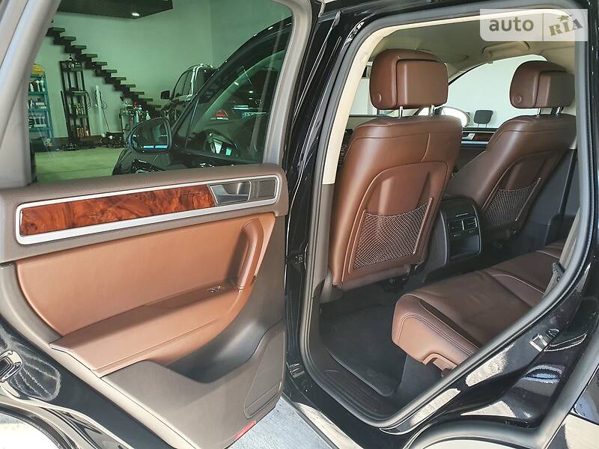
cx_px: 300
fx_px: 450
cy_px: 224
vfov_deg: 53.1
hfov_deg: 67.3
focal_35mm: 26
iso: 250
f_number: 2.4
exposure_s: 1/100
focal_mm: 4.3
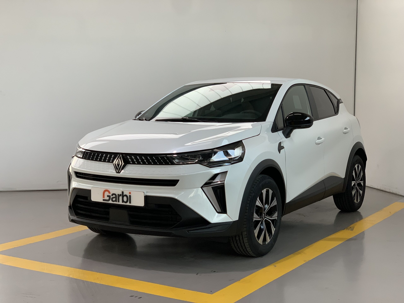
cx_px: 202
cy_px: 152
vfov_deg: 28.0
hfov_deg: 36.8
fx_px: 607
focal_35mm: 52
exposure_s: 1/122
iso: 100
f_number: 2.4
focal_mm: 6
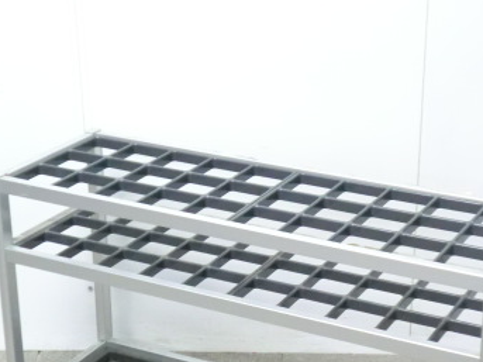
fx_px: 1172
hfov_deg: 23.3
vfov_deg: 17.5
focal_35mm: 84
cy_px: 252
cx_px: 275
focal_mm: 8.2
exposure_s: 1/20
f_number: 4.3
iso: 800
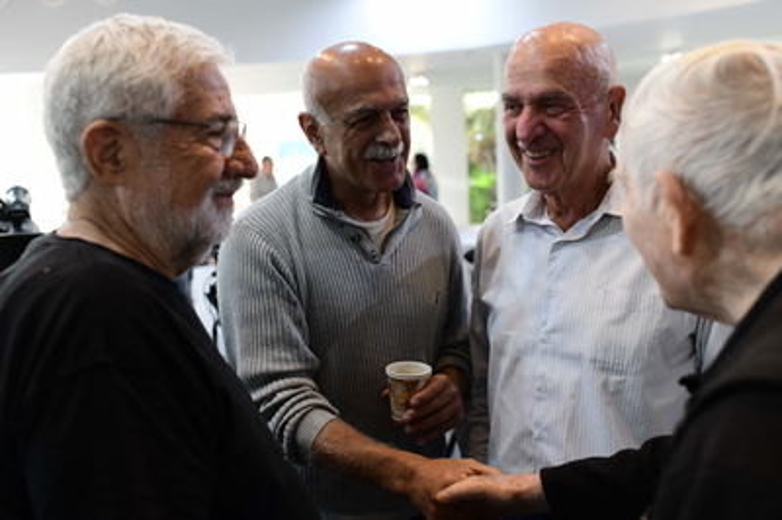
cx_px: 391
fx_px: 760
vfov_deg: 37.8
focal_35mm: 35
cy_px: 260
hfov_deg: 54.5
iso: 2000
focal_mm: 35
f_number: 3.5
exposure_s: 1/250
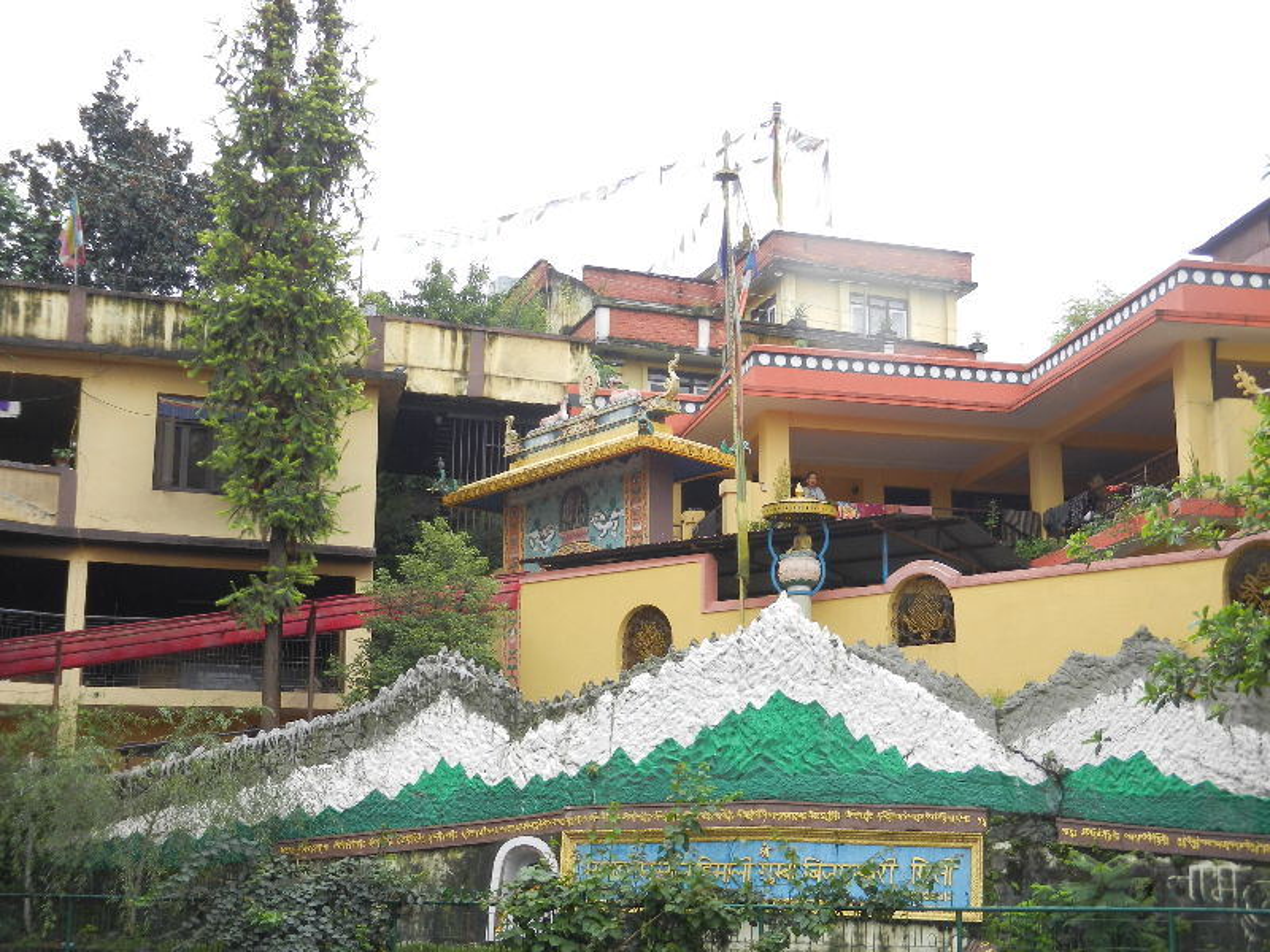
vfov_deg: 27.5
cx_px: 635
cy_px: 476
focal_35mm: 53
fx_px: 1944
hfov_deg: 36.2
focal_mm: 9.4
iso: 160
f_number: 4.4
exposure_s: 1/200
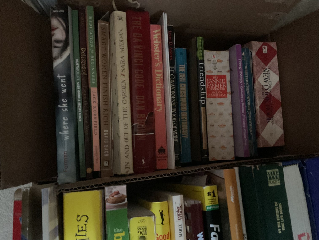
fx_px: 267
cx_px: 160
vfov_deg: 48.2
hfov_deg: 61.7
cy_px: 120
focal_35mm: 29
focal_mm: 3
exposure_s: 1/17
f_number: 1.8
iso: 1000
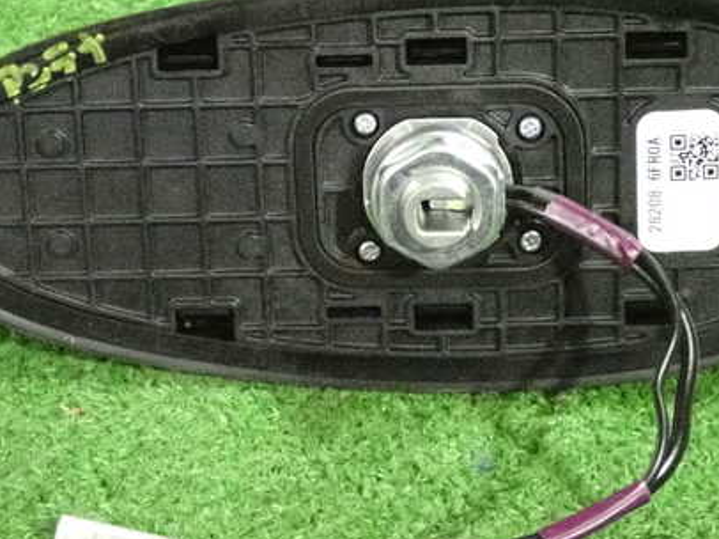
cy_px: 254
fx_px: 2180
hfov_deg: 18.7
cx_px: 360
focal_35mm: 105
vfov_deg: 14.1
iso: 10000
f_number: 3.9
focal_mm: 12.73
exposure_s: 1/125
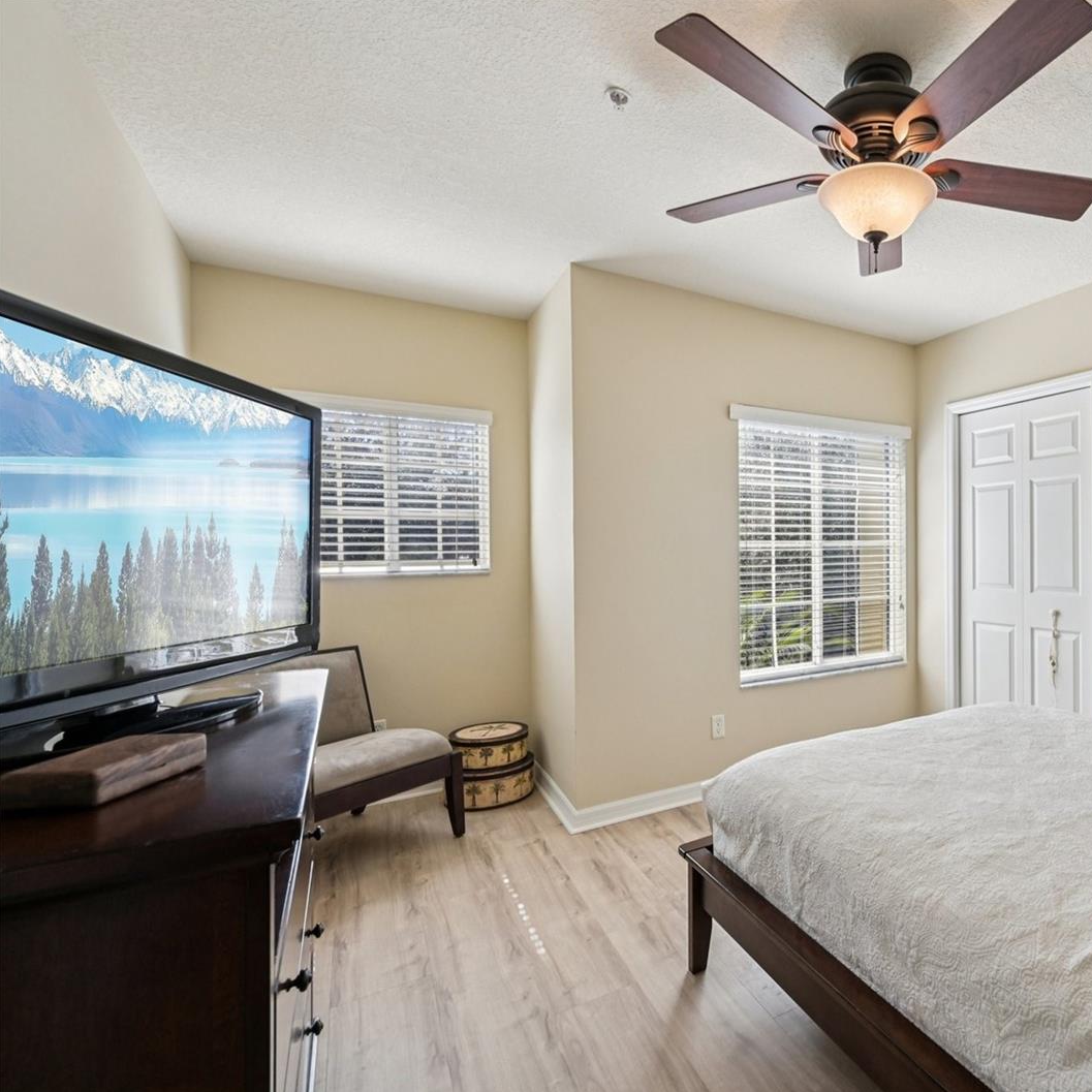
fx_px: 642
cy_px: 547
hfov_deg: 74.7
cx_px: 824
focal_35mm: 18
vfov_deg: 80.7
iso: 400
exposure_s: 1/320
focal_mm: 14
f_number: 8
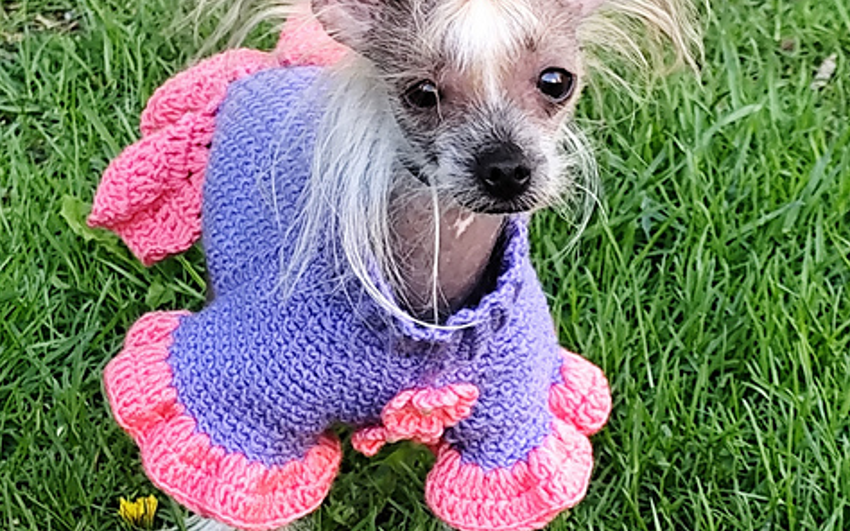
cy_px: 239
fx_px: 2385
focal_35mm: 103
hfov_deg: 20.2
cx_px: 423
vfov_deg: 12.7
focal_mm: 6.14
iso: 250
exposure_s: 1/100
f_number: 1.65
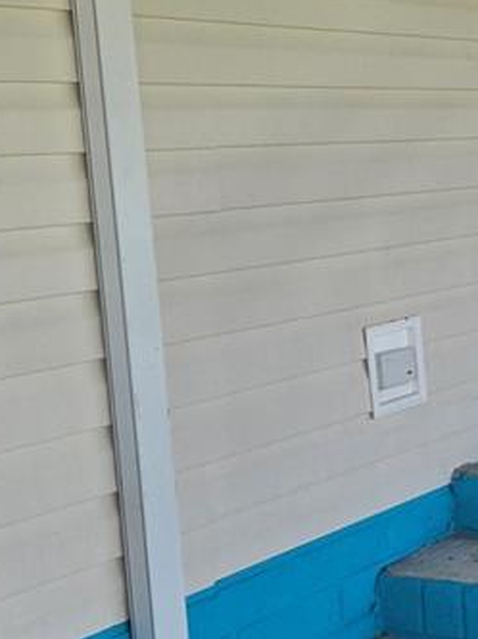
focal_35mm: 83
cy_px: 347
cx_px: 777
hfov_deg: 15.9
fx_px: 1531
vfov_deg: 23.6
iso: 25
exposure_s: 1/294
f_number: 1.8
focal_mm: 5.4
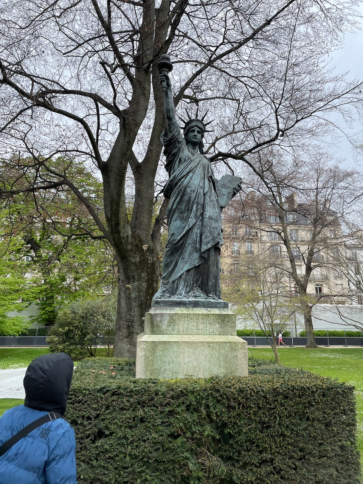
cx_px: 182
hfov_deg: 53.1
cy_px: 242
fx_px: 364
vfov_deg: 67.3
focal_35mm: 26
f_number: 1.6
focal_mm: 4.2
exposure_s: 1/707
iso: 32
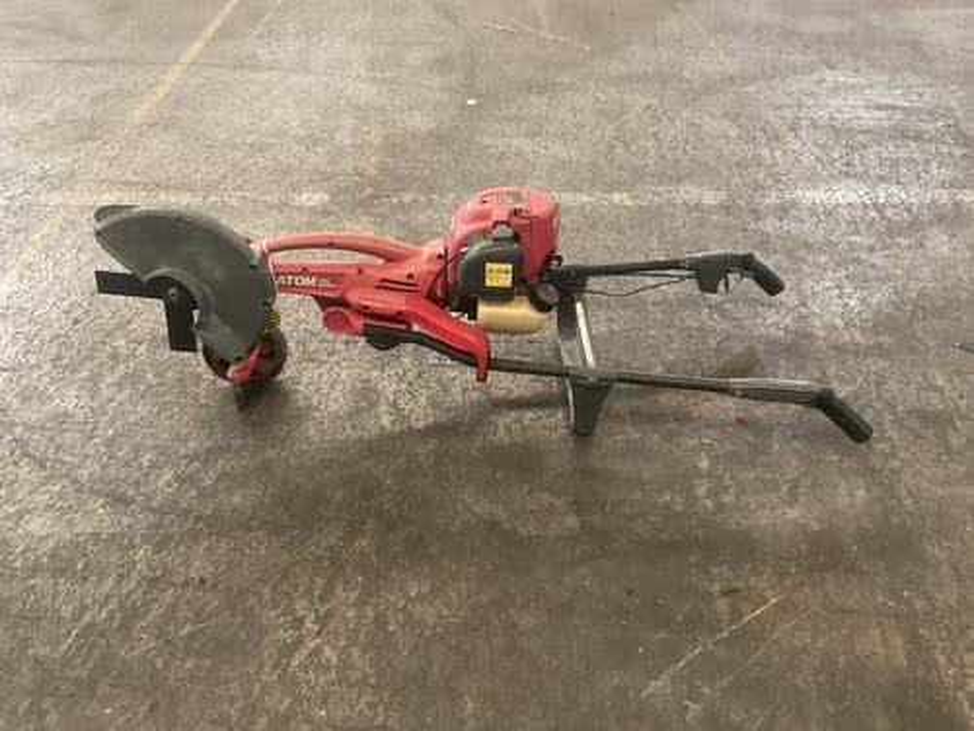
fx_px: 816
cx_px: 487
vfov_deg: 48.2
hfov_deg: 61.7
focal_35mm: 29
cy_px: 366
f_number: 1.8
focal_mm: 3
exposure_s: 1/33
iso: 250
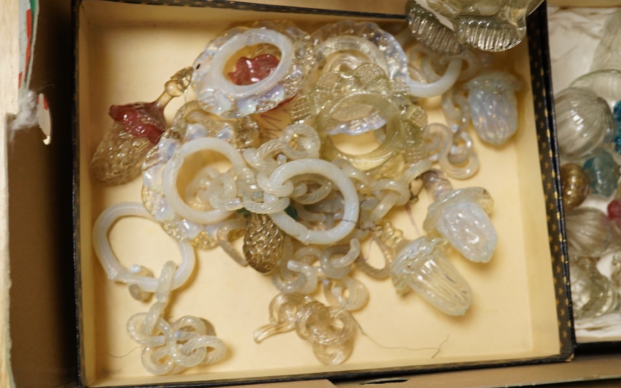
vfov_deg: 28.0
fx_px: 778
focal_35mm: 46
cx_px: 310
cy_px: 203
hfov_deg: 43.5
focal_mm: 30
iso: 2500
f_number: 8
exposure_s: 1/160
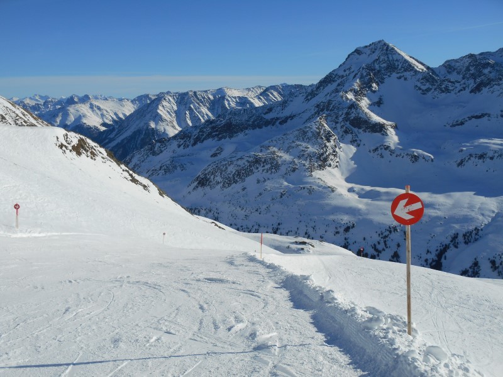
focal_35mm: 41
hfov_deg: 45.8
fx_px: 596
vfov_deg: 35.1
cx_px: 252
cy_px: 188
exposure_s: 1/200
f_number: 12.3
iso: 80
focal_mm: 7.2
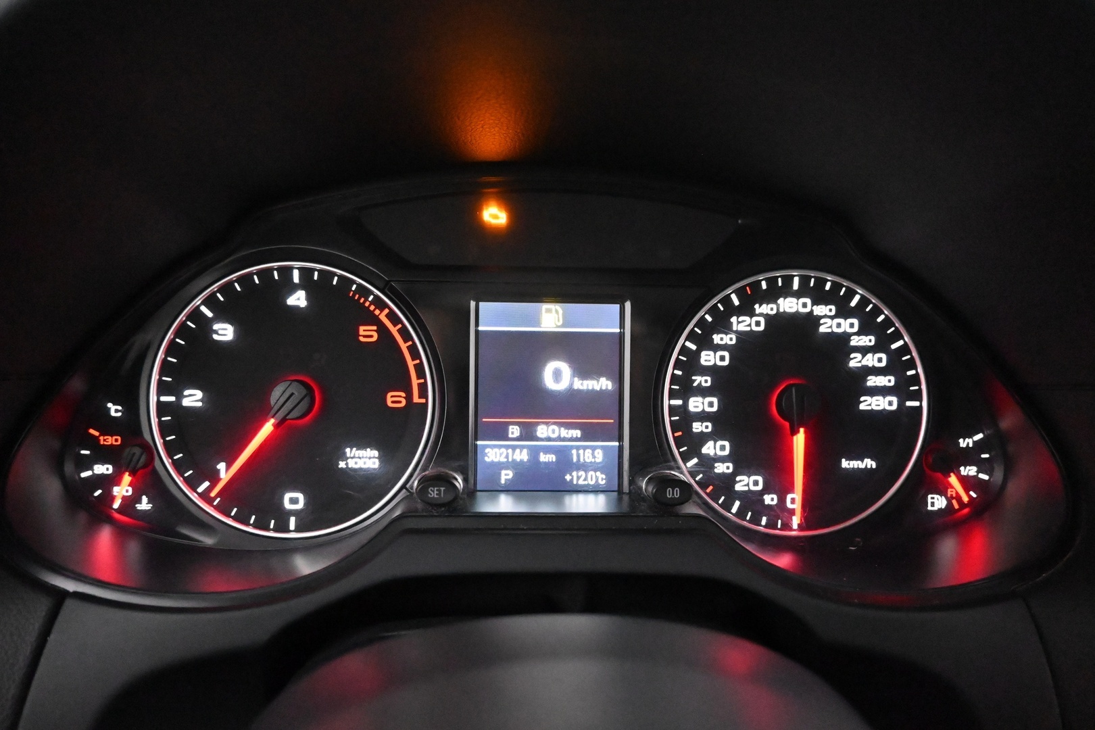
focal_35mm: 26
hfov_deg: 68.9
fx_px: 798
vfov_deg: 49.1
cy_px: 365
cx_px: 548
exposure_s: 1/50
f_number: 3.5
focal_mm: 17.5
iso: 12800
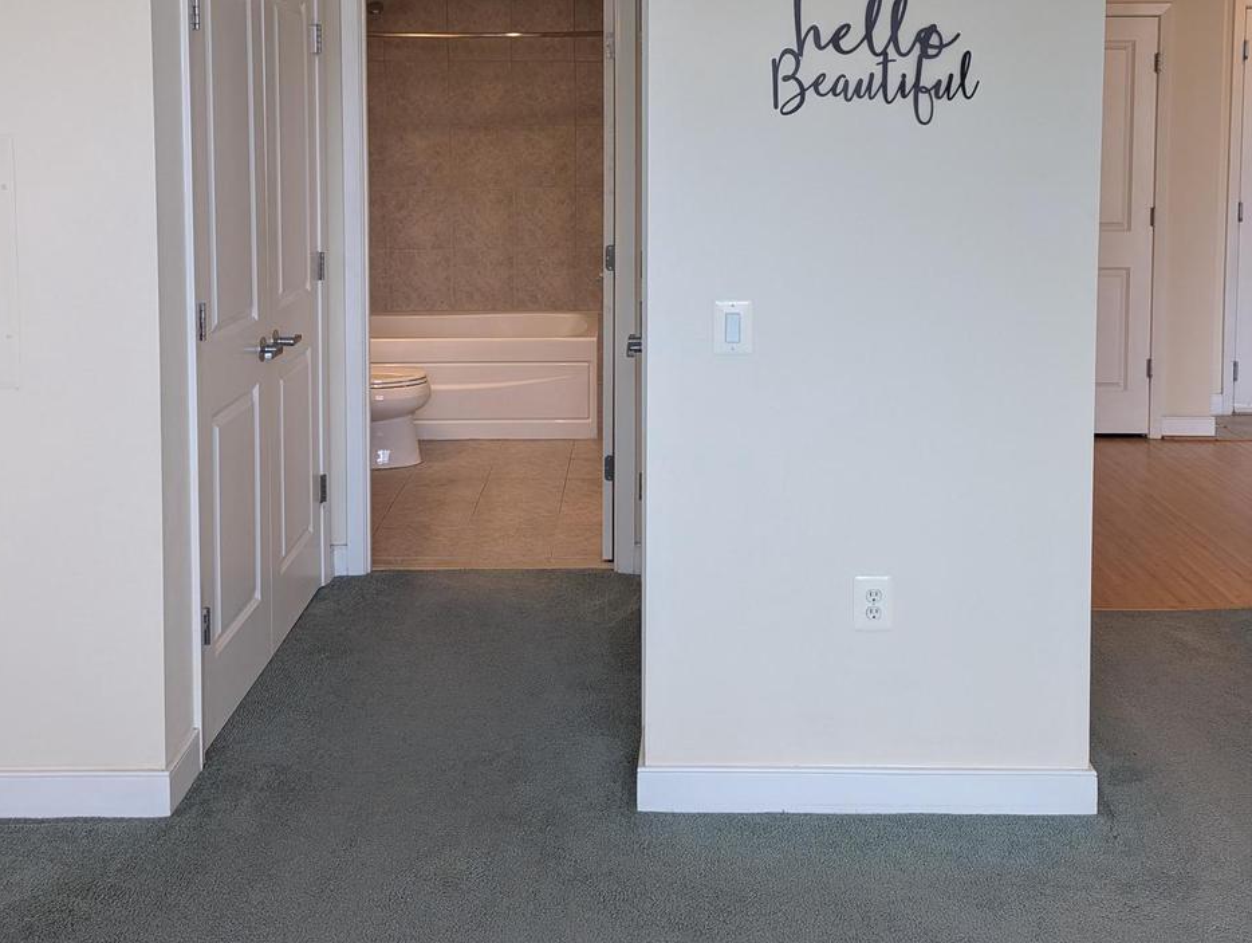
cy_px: 232
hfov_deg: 50.0
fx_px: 1340
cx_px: 673
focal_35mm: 37
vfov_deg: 37.8
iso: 103
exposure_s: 1/120
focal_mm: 6.81
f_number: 1.85
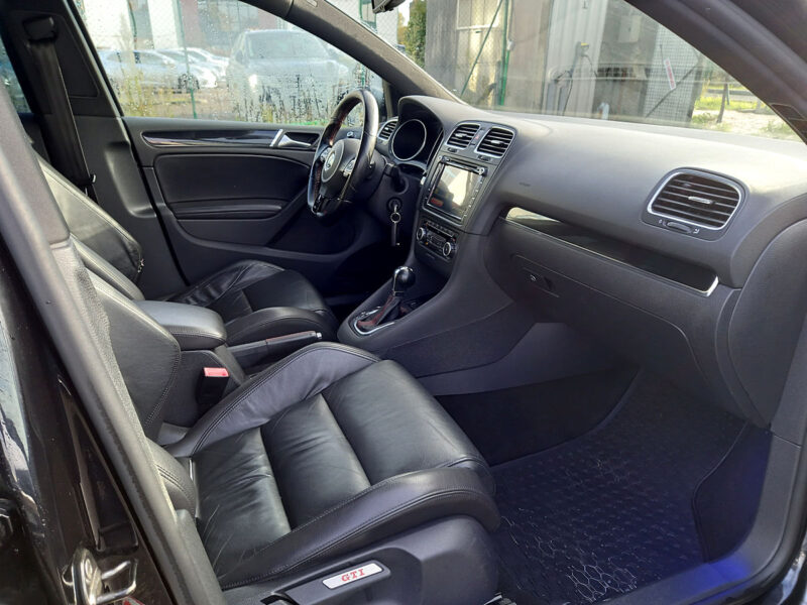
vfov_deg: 54.9
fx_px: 583
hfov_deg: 69.4
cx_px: 404
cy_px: 302
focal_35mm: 25
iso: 64
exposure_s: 1/50
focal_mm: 4.6
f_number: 2
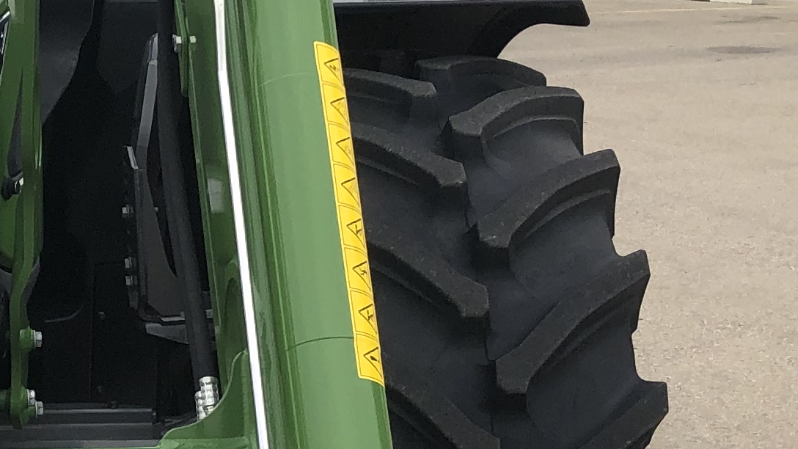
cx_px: -139
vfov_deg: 10.7
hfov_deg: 18.1
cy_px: 265
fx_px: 2391
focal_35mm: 113
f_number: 1.8
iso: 20
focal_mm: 3.99
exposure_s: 1/783
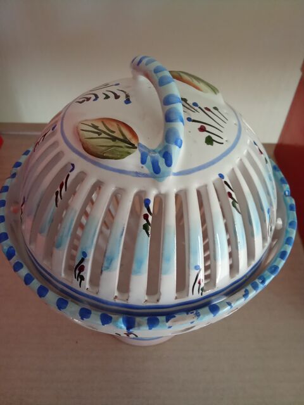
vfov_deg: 63.4
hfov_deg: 49.7
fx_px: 328
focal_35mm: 28
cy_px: 202
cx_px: 152
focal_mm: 2.78
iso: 800
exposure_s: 1/20
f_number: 2
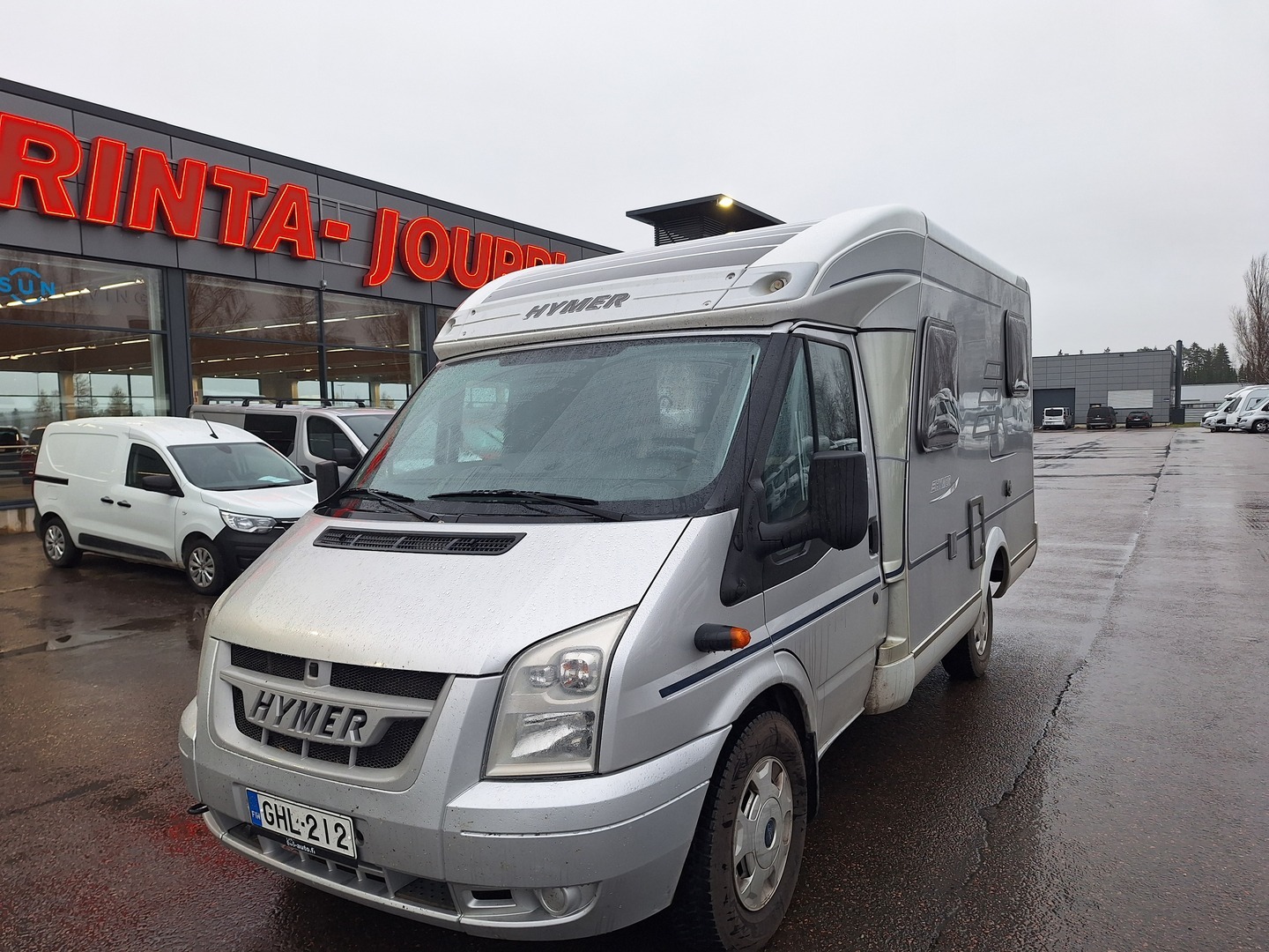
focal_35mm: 23
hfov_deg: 73.9
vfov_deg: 58.9
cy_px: 476
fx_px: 843
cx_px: 634
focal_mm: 5.54
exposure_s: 1/138
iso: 40
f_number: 1.8
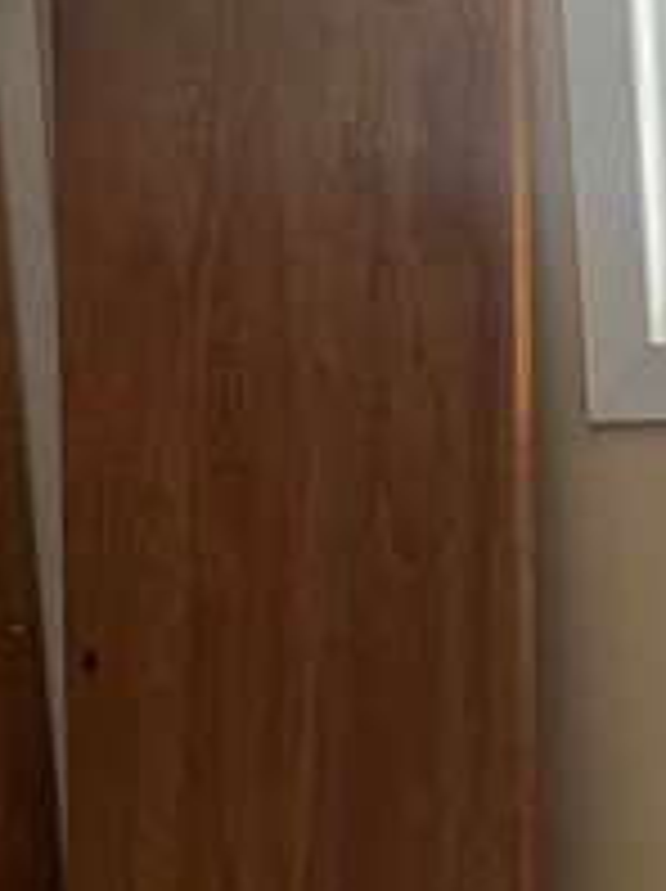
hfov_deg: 14.0
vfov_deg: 20.1
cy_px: 698
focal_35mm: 97
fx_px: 2494
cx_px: 1076
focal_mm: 5.1
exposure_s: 1/60
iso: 320
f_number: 1.6
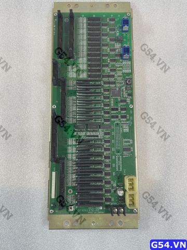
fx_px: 187
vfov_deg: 67.3
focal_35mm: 26
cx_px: 94
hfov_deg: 53.1
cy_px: 125
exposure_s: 1/100
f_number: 1.6
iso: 64
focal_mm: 4.2
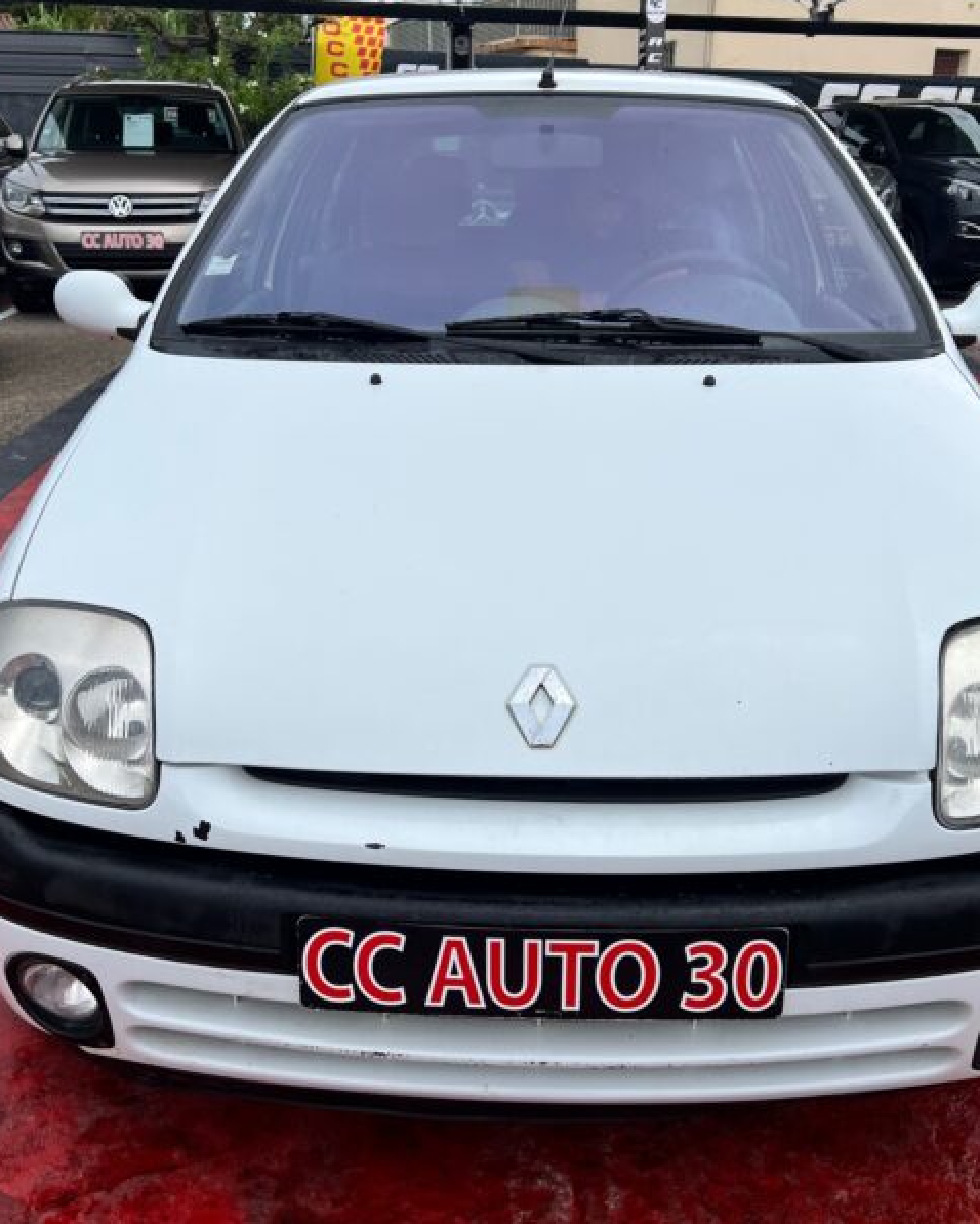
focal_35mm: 34
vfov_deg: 52.8
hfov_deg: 43.4
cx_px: 504
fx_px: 1232
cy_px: 611
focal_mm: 5.7
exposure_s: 1/1079
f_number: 1.5
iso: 50
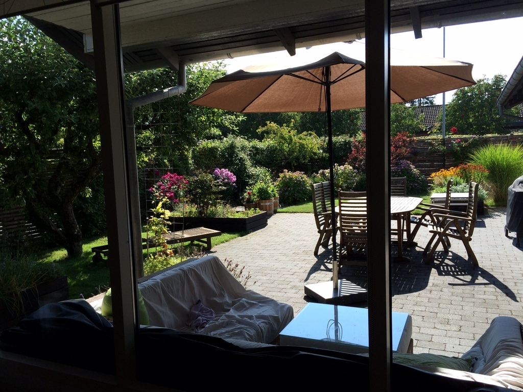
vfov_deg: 46.8
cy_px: 196
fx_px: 453
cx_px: 262
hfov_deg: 60.0
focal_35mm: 30
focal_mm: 4.12
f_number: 2.2
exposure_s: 1/789
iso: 32
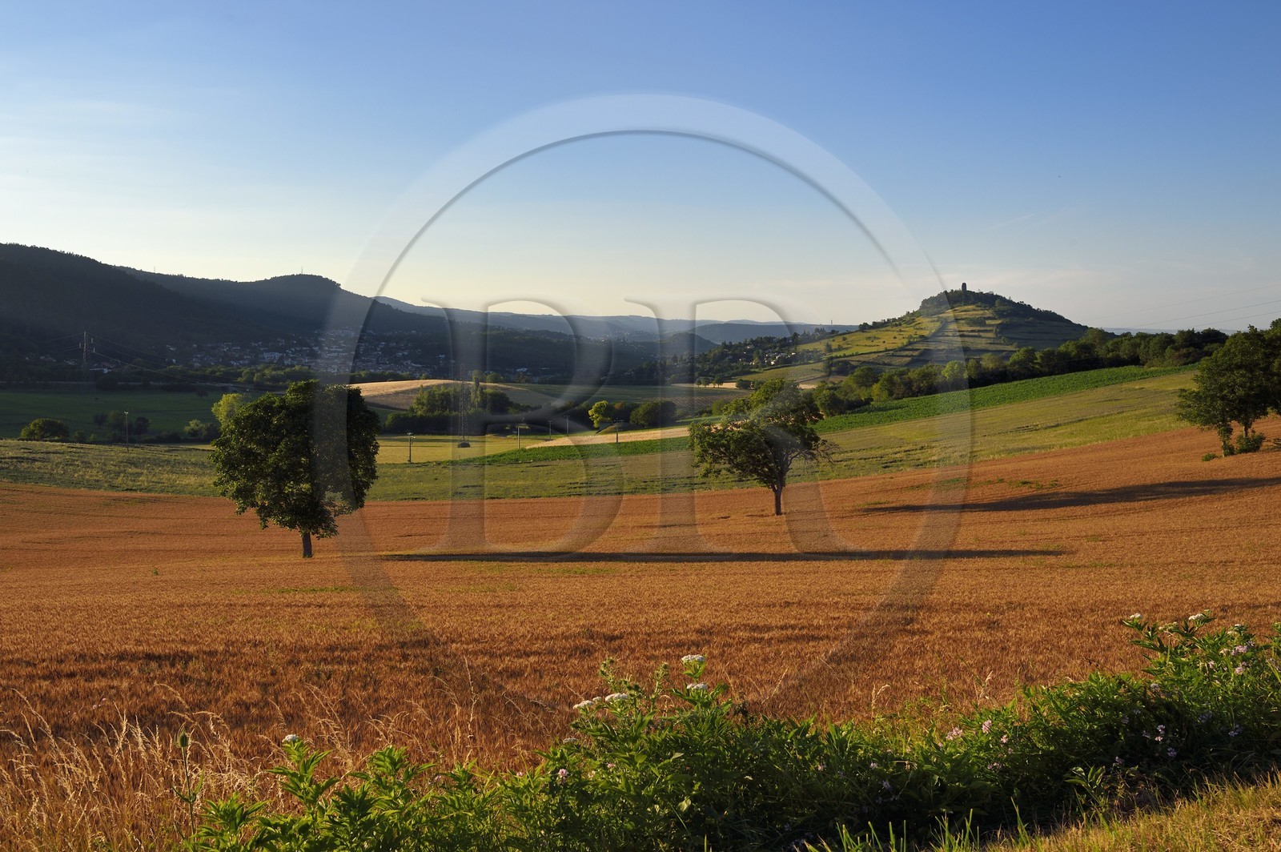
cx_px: 640
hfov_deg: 55.8
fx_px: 1209
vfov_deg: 38.8
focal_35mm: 34
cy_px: 426
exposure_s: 1/250
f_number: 11
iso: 200
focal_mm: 34
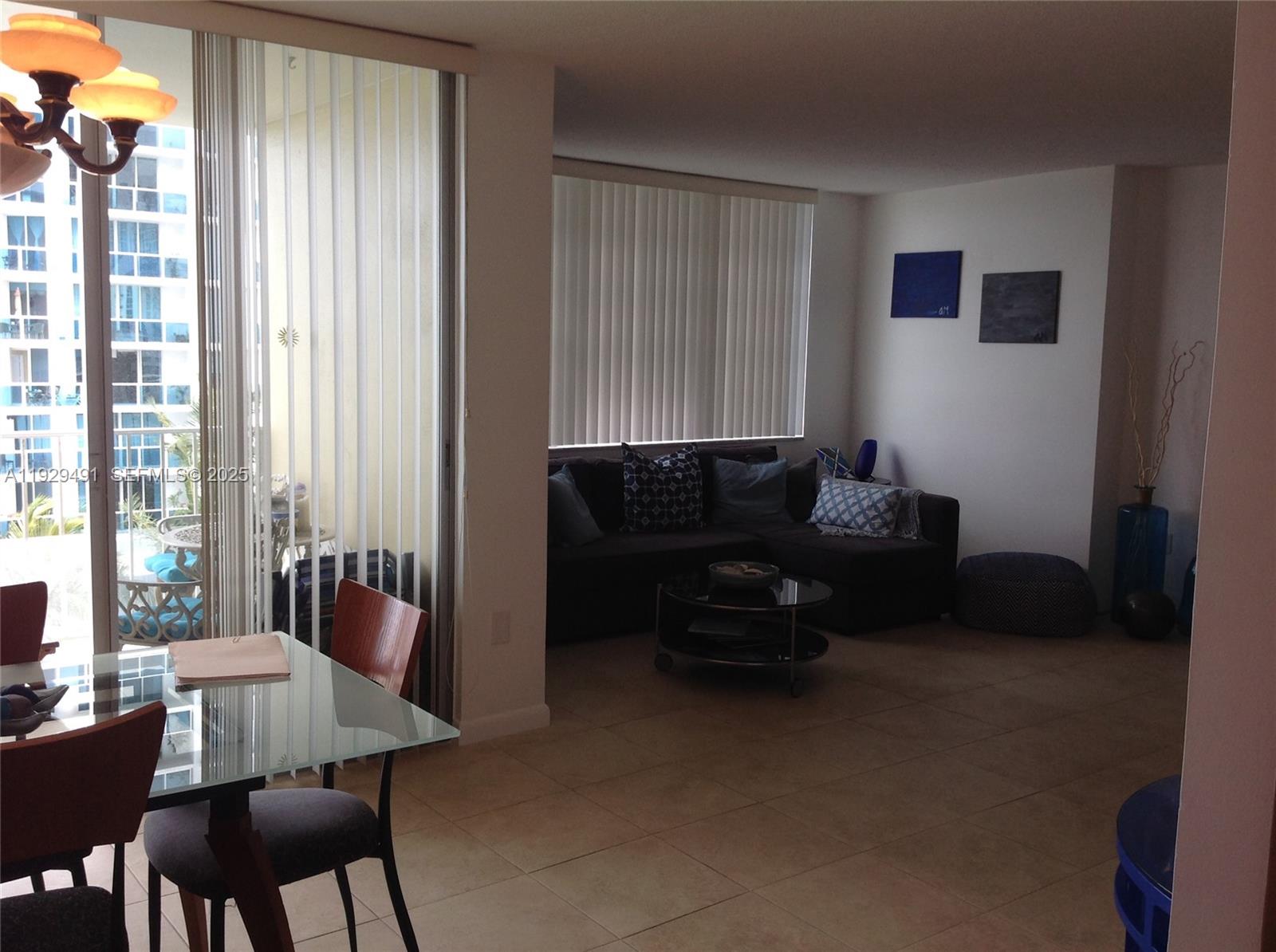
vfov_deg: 40.6
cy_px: 476
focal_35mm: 35
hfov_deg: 52.7
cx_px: 638
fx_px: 1288
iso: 50
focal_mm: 4.28
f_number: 2.4
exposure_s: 1/120
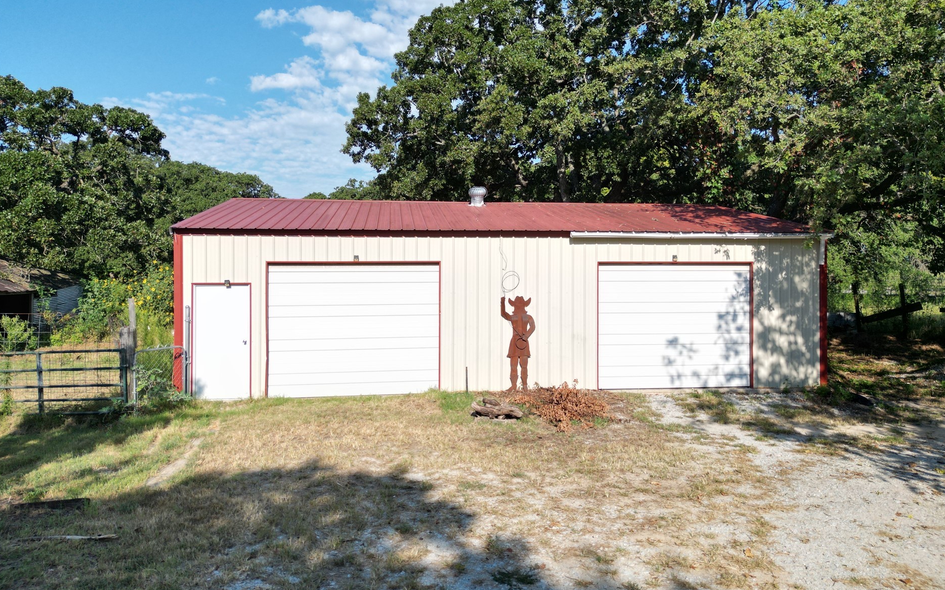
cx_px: 476
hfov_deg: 70.4
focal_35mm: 26
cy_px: 265
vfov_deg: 47.5
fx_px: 670
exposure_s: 1/2500
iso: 100
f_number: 1.7
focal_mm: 6.72
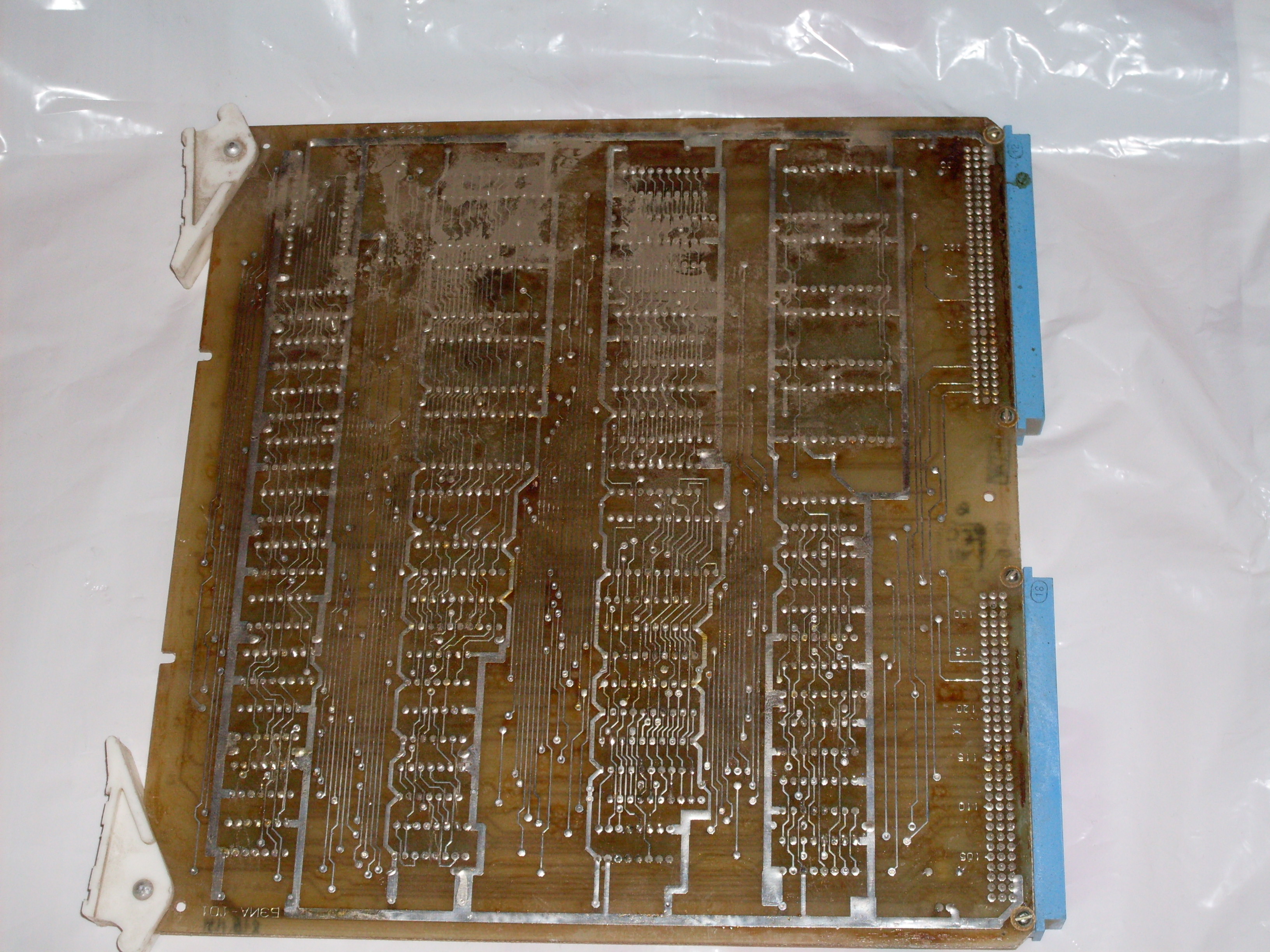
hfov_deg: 27.4
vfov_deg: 20.7
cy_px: 476
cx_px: 635
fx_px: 2605
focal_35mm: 71
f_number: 3.7
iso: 100
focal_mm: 11.7
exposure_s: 1/45
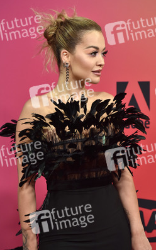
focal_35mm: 164
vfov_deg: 12.8
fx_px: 1116
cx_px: 80
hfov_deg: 8.0
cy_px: 125
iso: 2000
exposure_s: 1/200
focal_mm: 160
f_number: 5.6
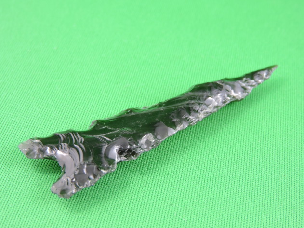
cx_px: 152
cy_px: 114
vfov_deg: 22.6
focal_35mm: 65
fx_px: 571
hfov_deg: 29.8
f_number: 4.2
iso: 800
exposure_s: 1/60
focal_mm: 11.6
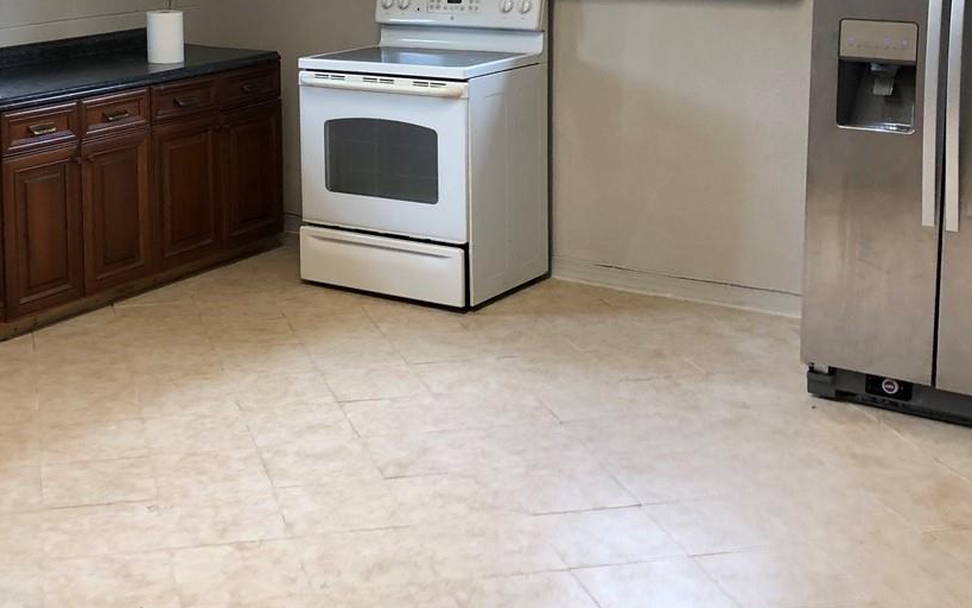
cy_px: 78
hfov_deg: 34.5
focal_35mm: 58
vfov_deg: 21.9
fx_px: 1537
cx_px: 258
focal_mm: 3.99
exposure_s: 1/30
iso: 40
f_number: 1.8
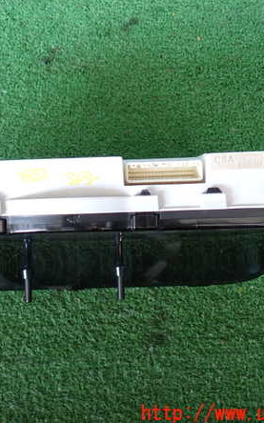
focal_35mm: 43
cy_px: 212
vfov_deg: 46.2
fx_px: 496
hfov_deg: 29.4
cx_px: 71
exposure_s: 1/60
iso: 160
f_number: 2.3
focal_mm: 5.4
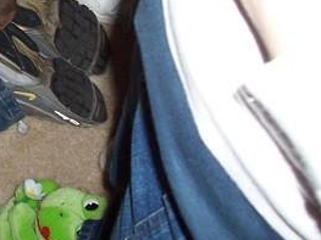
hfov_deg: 20.5
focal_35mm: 90
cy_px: -7
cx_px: -55
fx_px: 834
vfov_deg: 16.0
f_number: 2.8
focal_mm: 5.6
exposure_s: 1/60
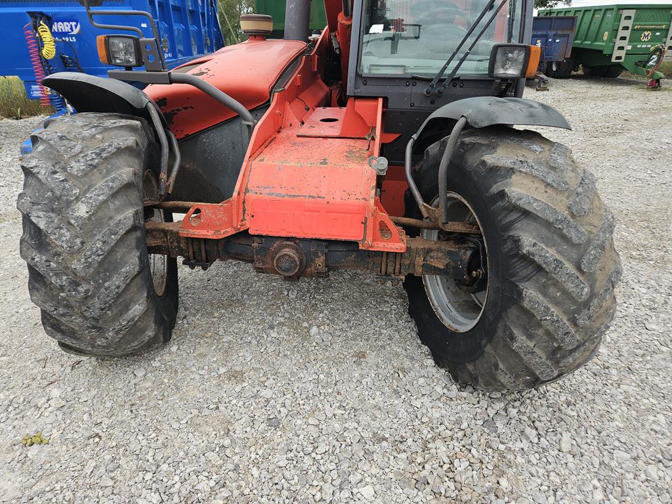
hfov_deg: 73.9
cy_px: 252
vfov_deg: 58.9
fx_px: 446
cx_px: 336
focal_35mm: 23
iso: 25
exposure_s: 1/559
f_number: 1.8
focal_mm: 5.4
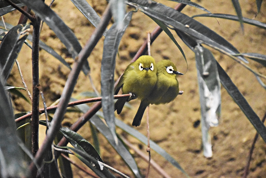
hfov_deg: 9.8
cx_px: 133
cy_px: 89
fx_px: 1552
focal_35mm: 210
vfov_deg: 6.5
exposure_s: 1/200
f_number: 5.6
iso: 12800
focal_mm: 140
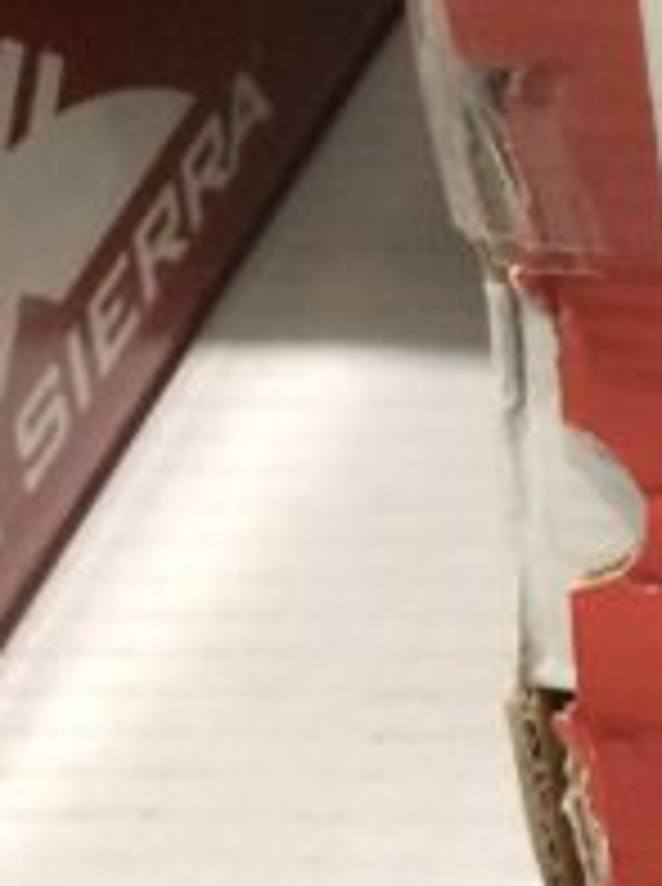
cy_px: -720
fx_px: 3863
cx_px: 1608
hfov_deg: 8.8
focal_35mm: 151
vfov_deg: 12.0
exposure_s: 1/30
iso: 160
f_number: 2.2
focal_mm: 4.15
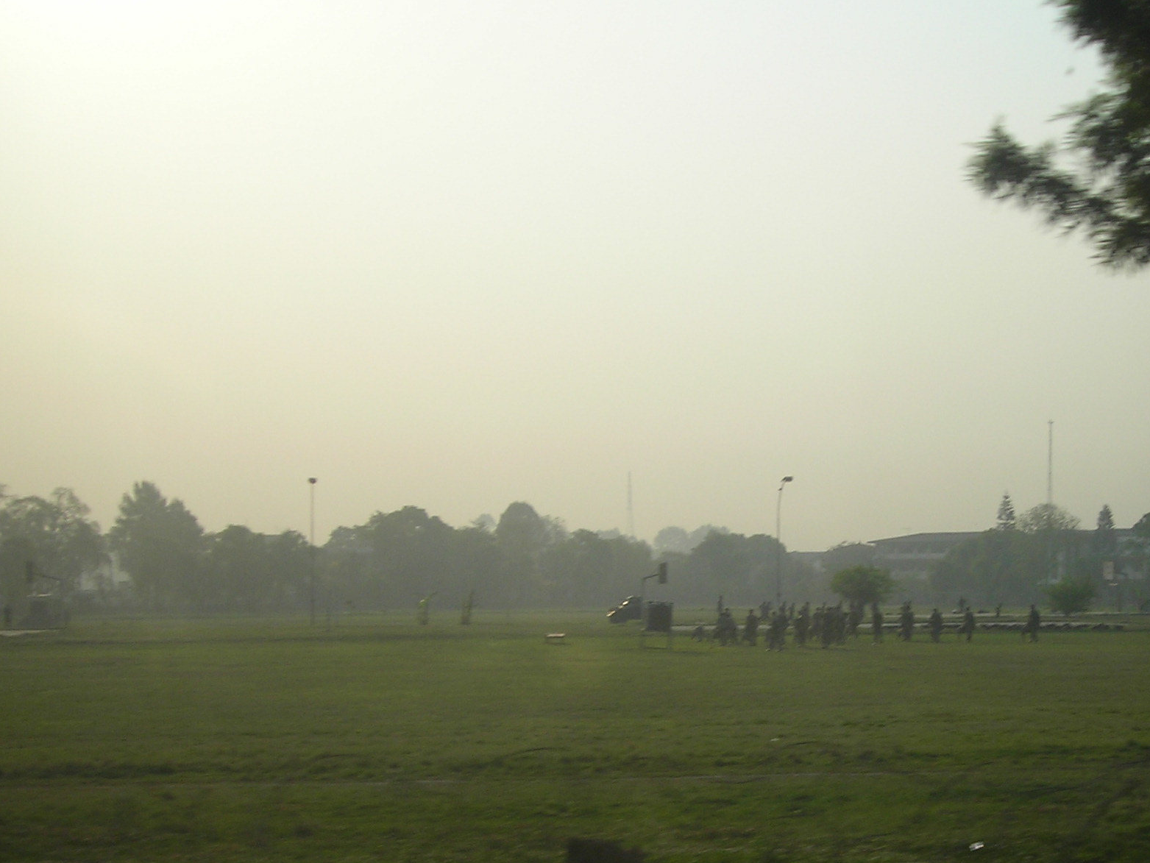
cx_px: 812
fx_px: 2093
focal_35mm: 63
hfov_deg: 30.4
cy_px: 614
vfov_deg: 23.1
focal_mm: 6.3
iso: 50
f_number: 6.4
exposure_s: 1/175
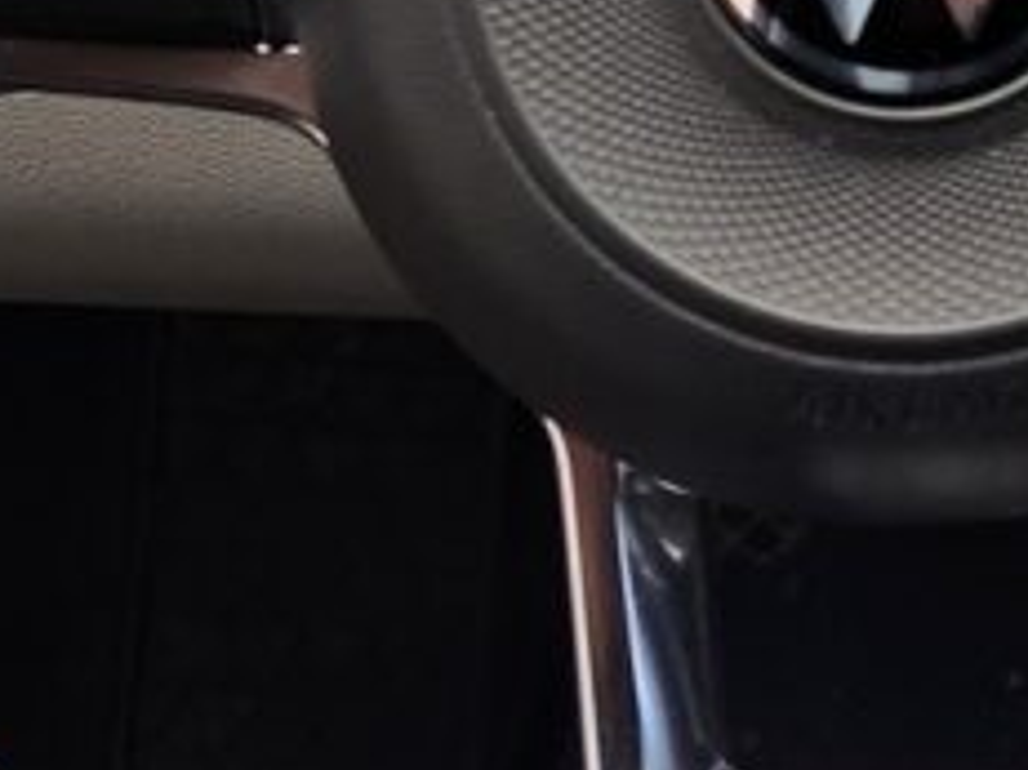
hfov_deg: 18.9
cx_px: 939
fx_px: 3028
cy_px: -280
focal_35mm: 102
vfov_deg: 13.8
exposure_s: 1/120
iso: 320
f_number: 1.8
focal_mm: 5.4
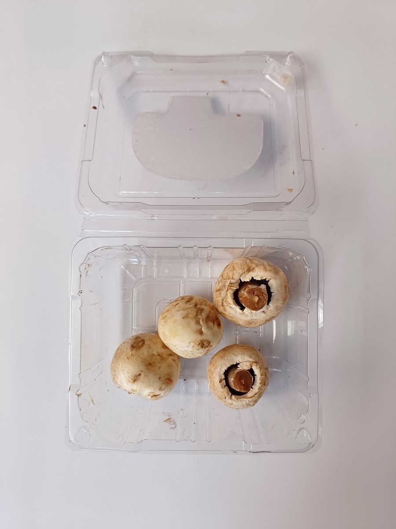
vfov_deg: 73.9
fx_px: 351
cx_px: 198
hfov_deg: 58.9
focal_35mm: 23
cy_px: 264
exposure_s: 1/25
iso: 320
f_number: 1.8
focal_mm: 5.06
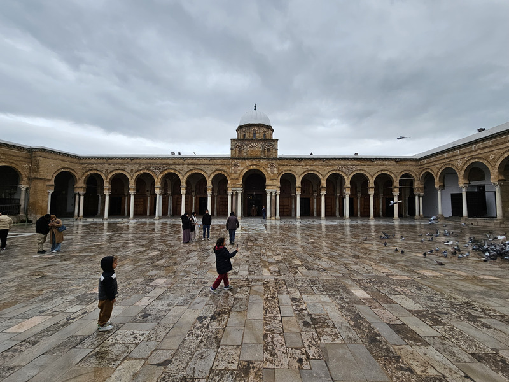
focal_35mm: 13
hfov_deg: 106.2
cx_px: 254
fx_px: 191
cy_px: 191
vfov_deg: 89.9
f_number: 2.2
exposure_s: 1/859
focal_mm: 2.2
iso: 50
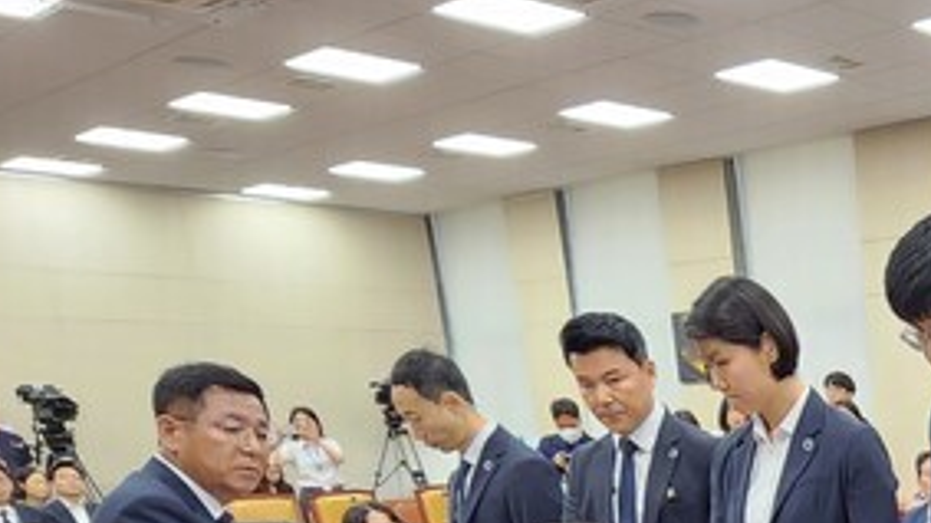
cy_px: 832
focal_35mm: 48
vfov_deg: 20.5
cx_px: 1181
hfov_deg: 33.0
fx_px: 1185
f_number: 2.2
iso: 250
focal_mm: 2.2
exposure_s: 1/60
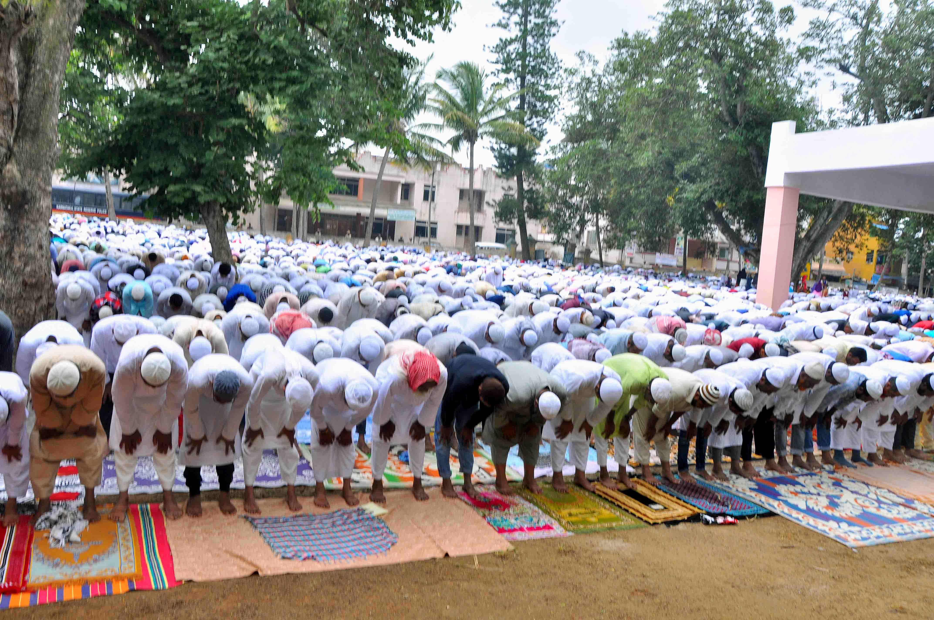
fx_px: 700
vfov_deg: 47.8
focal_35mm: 27
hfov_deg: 67.4
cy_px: 310
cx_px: 467
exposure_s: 1/125
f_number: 10
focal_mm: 18
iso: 320
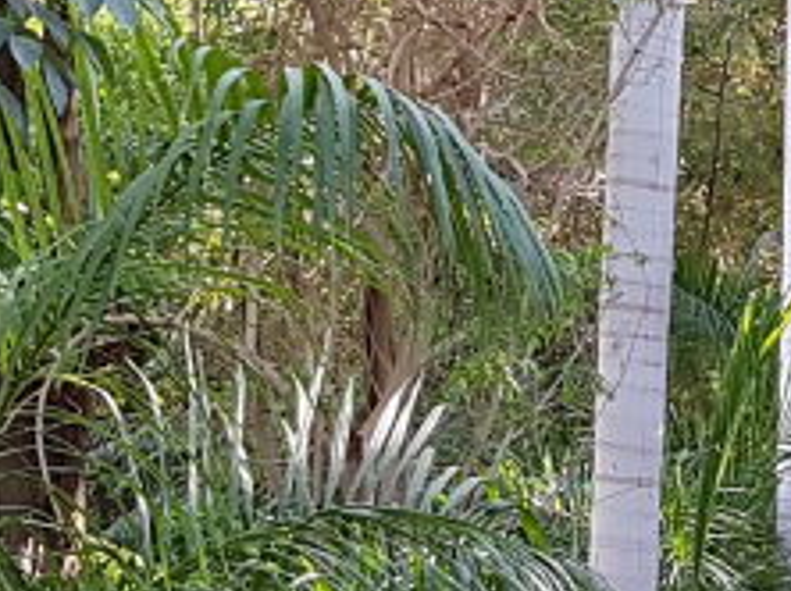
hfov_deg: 14.8
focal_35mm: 120
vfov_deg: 12.3
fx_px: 2739
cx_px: 1304
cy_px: 288
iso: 40
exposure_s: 1/129
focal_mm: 4.2
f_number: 1.7
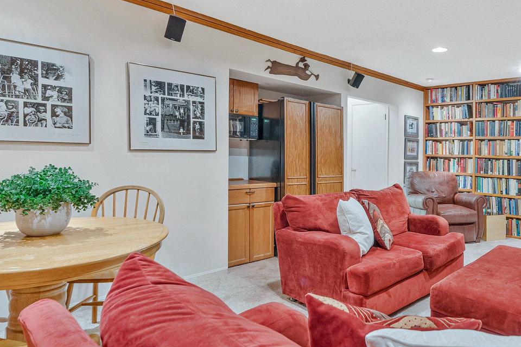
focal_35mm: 24
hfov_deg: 70.4
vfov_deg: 52.9
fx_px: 347
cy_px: 146
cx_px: 369
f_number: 7.1
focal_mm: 16
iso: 1250
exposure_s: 1/5
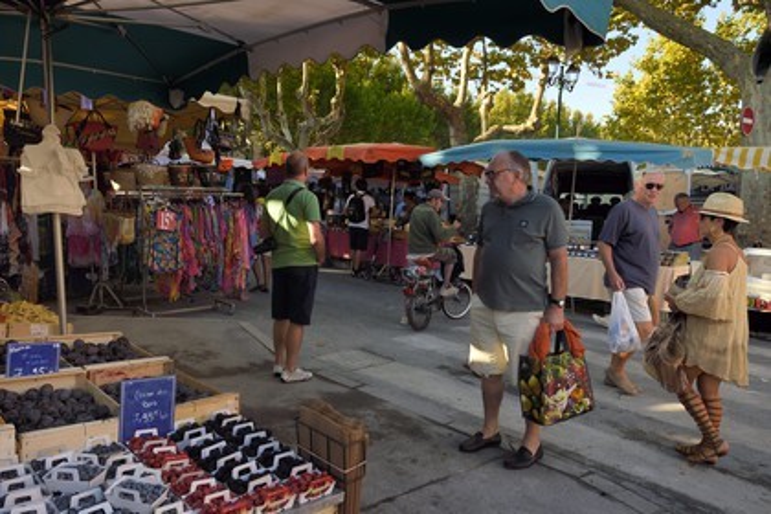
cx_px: 386
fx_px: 514
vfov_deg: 53.1
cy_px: 257
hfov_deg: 73.7
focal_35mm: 24
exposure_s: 1/125
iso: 400
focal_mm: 24
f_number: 11
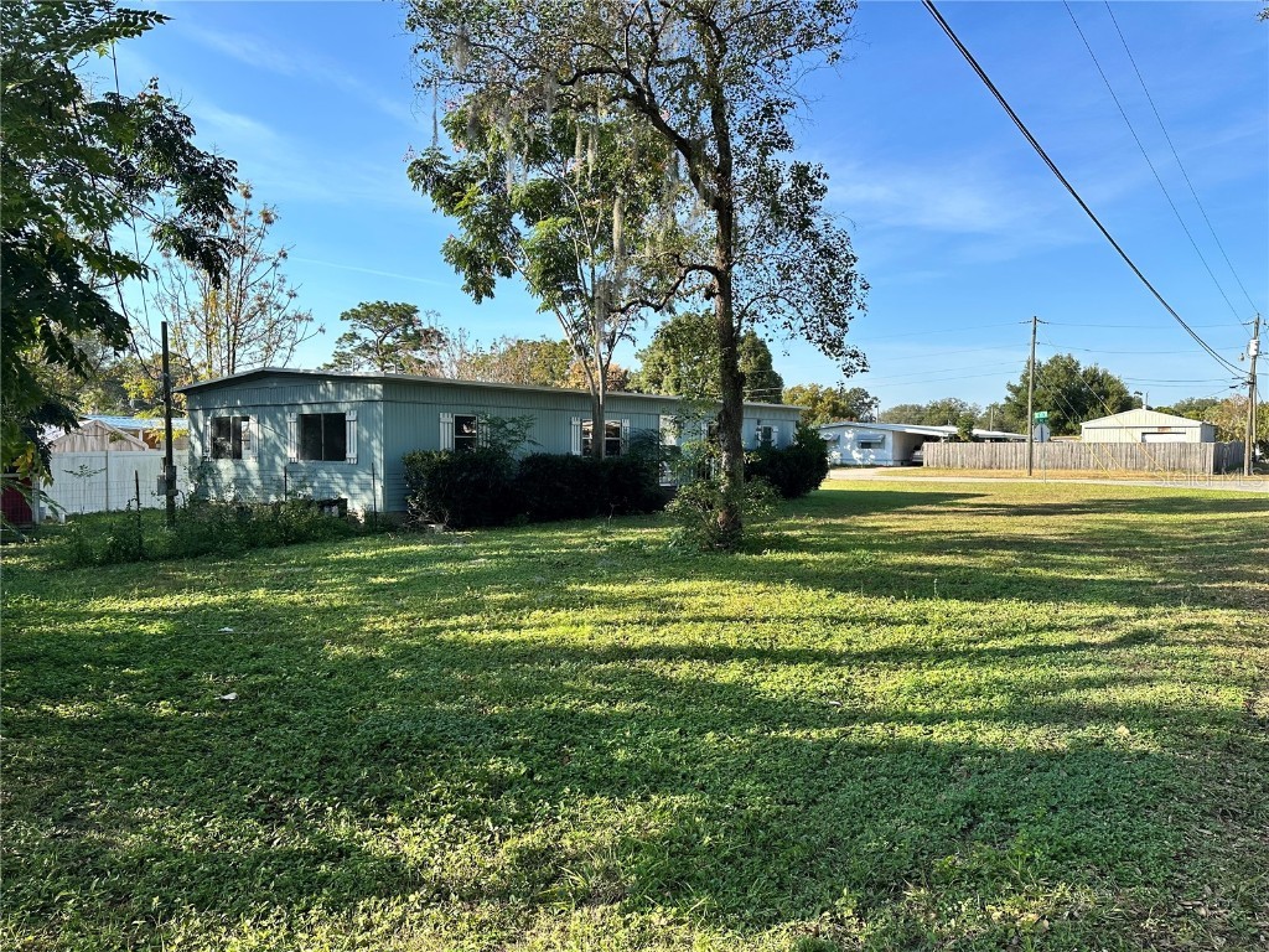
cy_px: 476
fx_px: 880
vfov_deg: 56.8
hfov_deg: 71.6
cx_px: 634
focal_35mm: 24
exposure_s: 1/2203
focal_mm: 6.86
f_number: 1.78
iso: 80
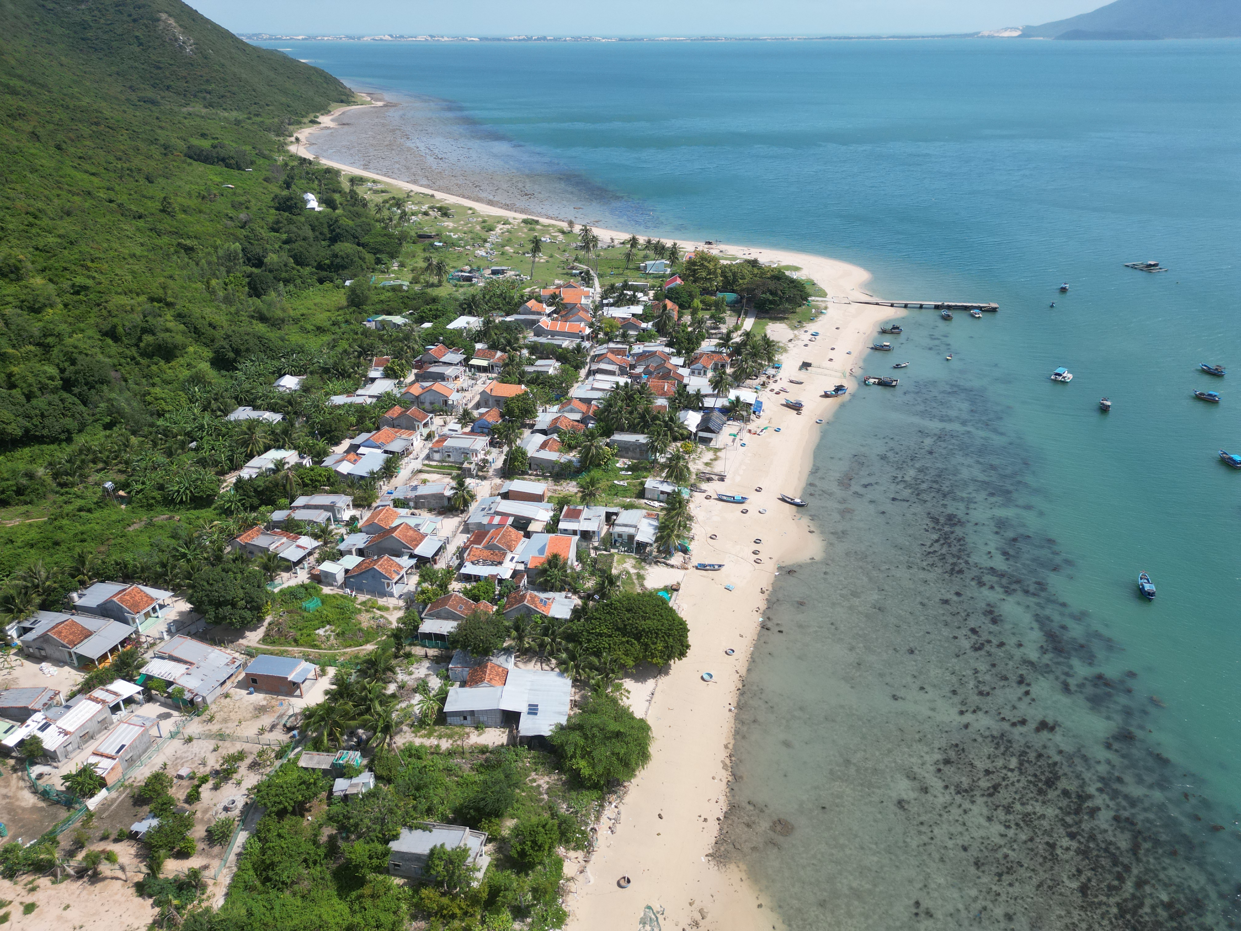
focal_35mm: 24
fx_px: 860
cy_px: 466
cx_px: 620
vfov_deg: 56.8
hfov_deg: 71.6
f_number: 1.7
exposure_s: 1/3000
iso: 130
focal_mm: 6.72
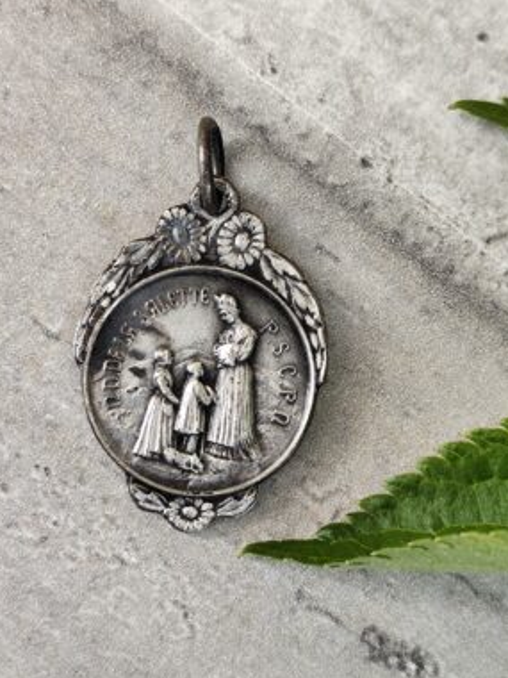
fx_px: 1918
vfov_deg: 20.0
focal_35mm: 98
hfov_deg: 15.1
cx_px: 255
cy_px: 343
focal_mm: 6.19
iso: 64
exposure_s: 1/100
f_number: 1.65
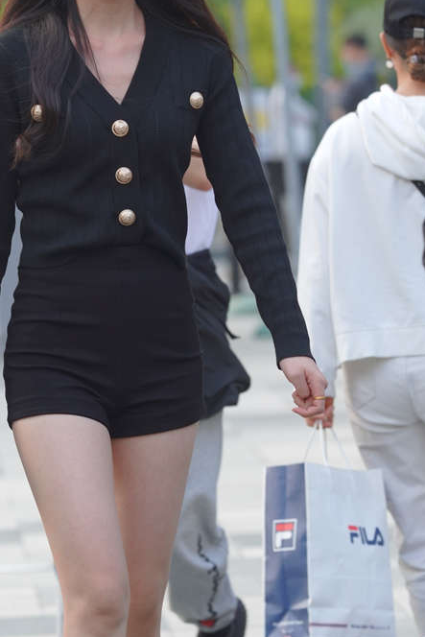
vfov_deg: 5.6
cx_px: 107
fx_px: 6477
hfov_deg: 3.8
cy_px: 368
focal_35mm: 366
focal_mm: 135
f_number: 4
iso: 500
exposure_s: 1/500
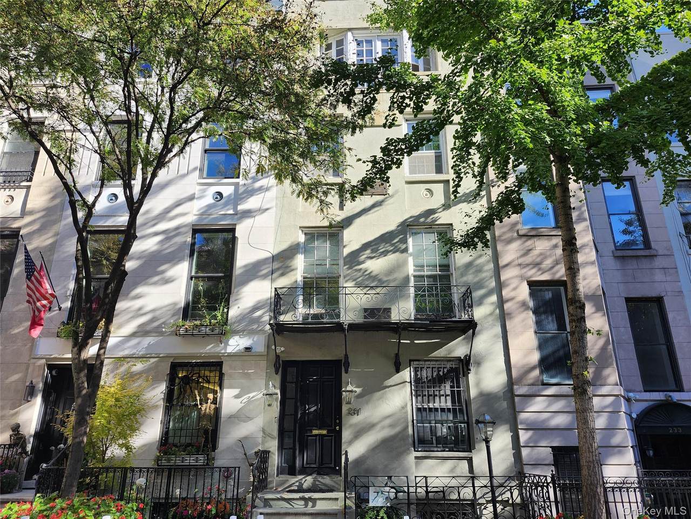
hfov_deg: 73.9
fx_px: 459
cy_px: 260
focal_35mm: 23
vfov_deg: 58.9
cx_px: 346
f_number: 1.8
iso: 25
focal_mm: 5.54
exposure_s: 1/370
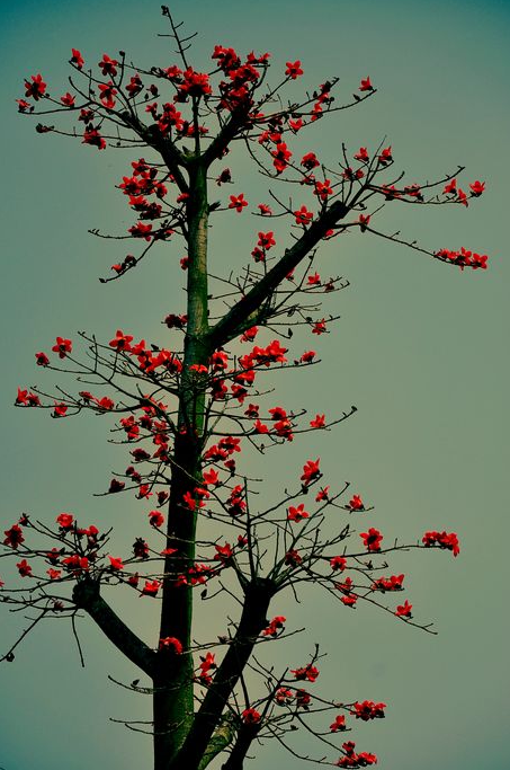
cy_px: 389
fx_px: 3444
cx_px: 260
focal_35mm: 162
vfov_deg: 12.7
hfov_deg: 8.5
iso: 200
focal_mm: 105
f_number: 7.1
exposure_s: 1/1600
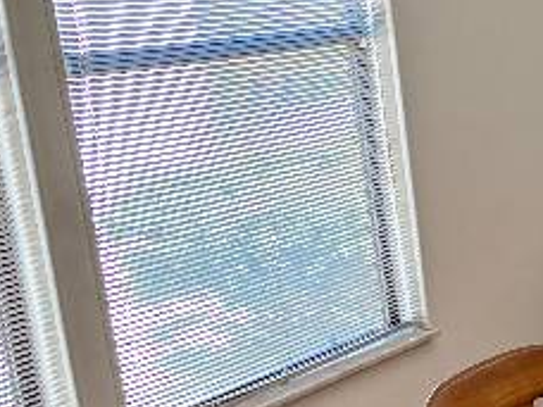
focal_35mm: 97
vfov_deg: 15.1
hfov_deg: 17.0
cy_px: 375
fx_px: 1522
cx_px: 955
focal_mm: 5.96
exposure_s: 1/60
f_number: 1.6
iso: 160
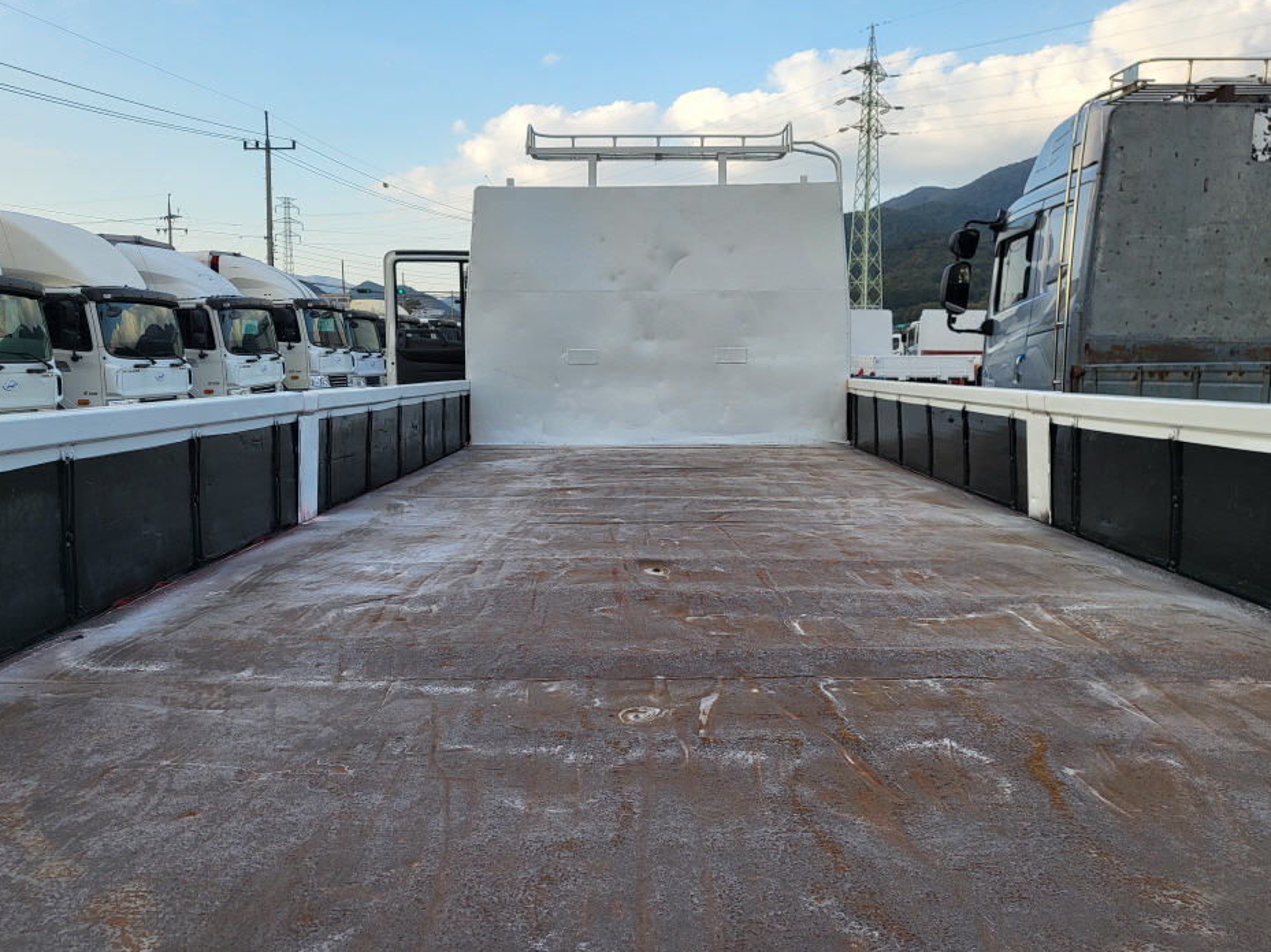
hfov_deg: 63.5
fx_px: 1028
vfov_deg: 49.7
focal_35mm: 28
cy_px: 451
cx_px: 631
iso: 50
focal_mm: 4.25
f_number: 1.8
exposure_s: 1/859
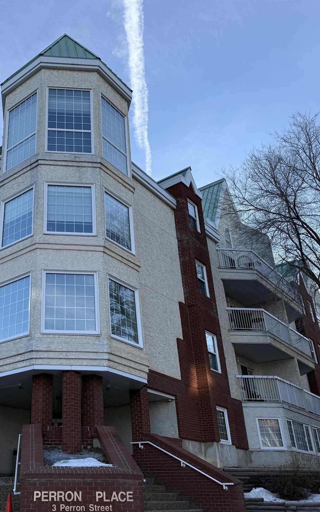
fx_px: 474
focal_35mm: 34
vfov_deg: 56.7
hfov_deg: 36.1
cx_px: 66
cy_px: 256
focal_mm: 6.76
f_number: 1.78
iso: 80
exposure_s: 1/1553
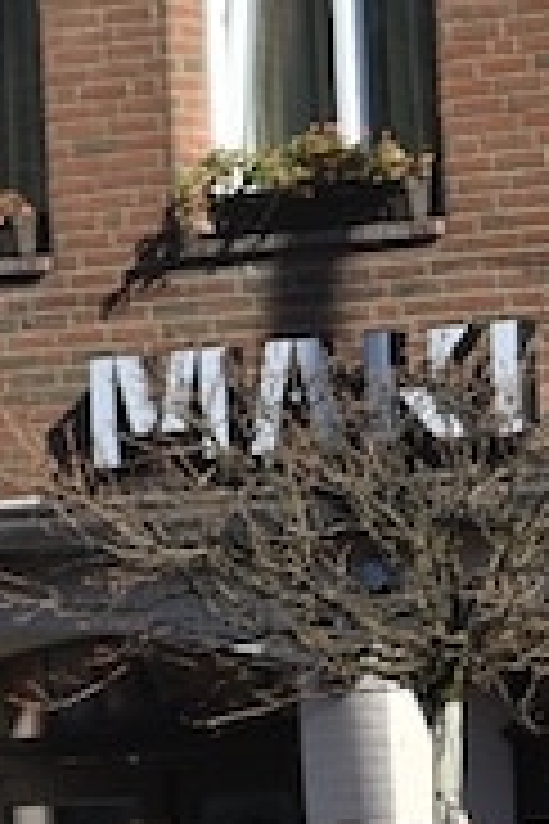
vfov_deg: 5.2
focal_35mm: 391
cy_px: 1304
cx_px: 2236
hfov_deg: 3.4
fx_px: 8943
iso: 100
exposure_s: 1/125
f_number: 11
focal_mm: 70
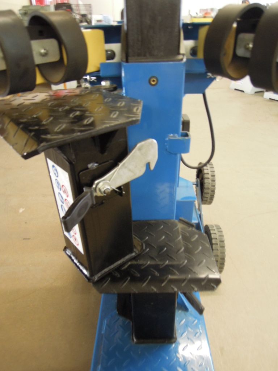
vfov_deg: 71.6
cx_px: 139
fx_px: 257
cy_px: 186
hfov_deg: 56.8
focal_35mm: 24
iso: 400
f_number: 2.8
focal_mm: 4.3
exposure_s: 1/13
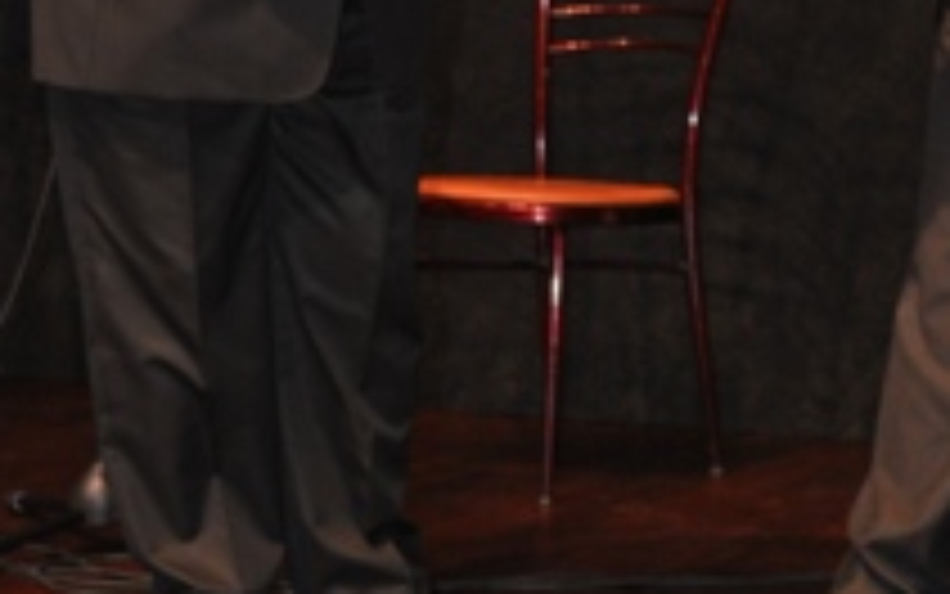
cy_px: -166
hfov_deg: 14.6
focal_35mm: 143
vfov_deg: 9.0
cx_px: 648
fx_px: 3703
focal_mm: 44
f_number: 5.3
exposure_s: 1/60
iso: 800
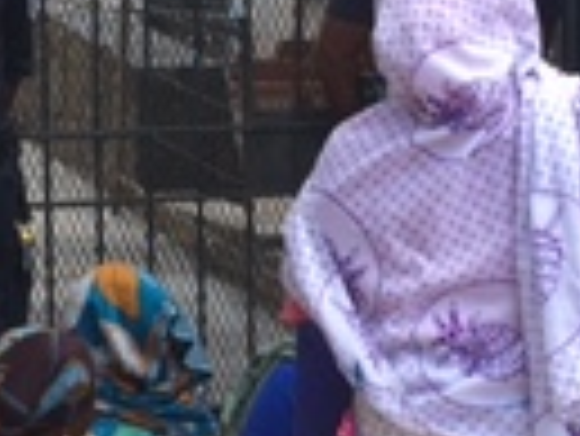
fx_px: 2415
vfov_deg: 10.3
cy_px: 360
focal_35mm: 144
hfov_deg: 13.7
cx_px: 193
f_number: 2.2
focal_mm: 4.15
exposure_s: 1/128
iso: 25
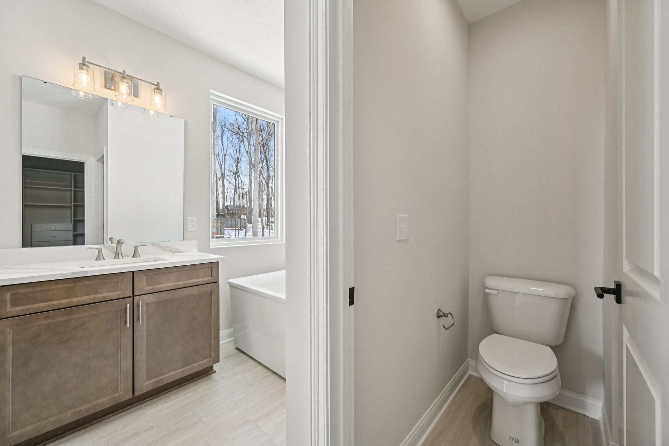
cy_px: 223
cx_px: 334
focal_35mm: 14
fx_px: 260
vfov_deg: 81.2
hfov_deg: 104.3
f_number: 8
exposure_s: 1/40
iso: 100
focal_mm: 14
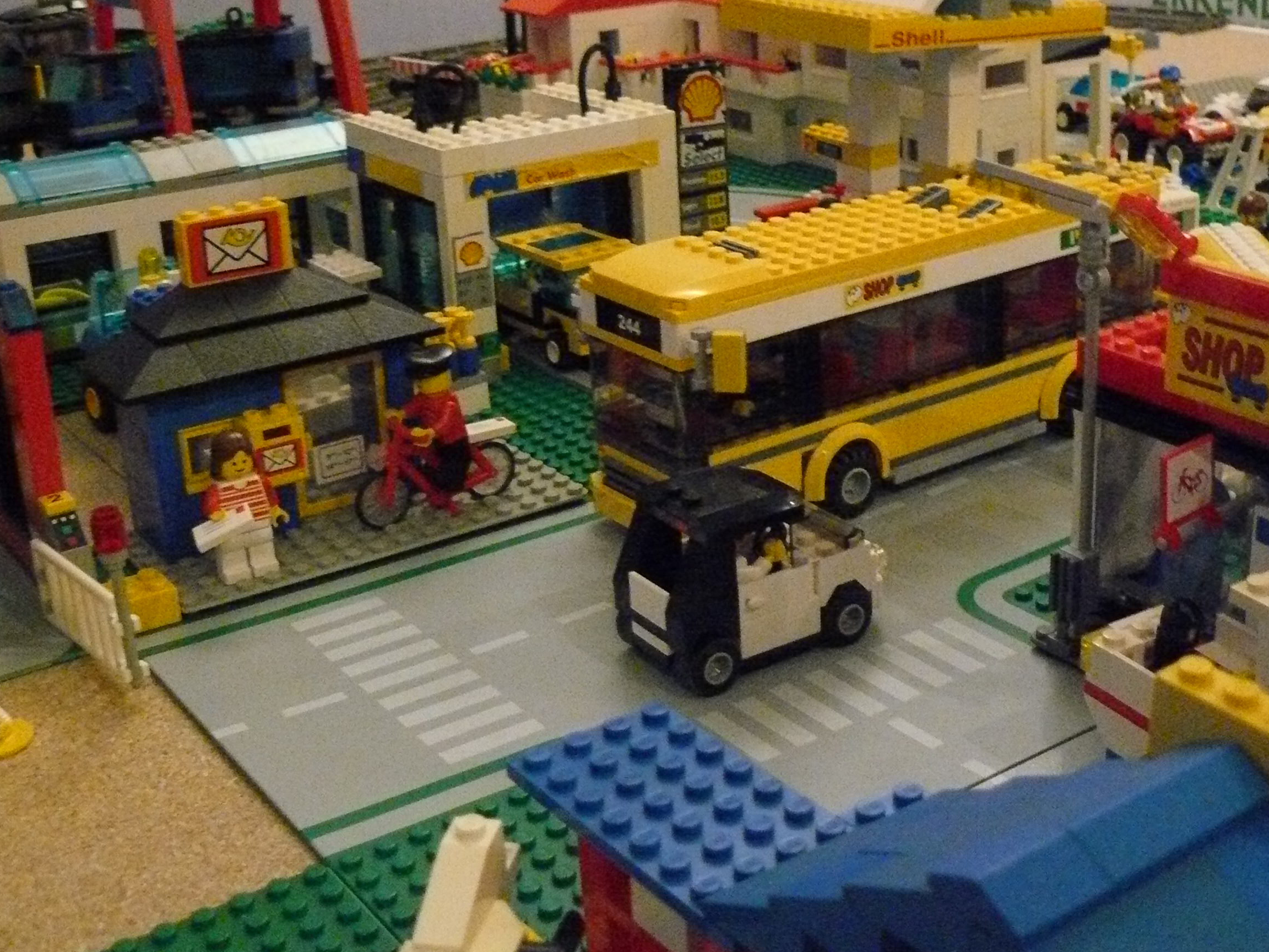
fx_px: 1760
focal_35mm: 48
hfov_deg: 39.3
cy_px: 374
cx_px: 826
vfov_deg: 30.2
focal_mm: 6
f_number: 2.8
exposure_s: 1/13
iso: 800
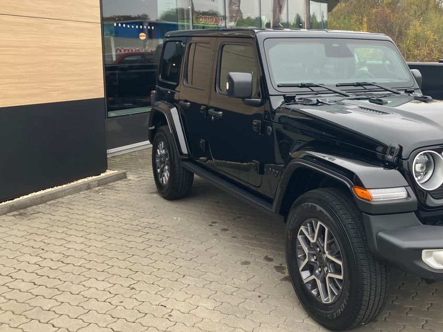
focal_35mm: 39
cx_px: 293
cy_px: 117
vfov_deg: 36.5
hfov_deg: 47.2
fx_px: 499
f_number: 1.8
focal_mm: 3.99
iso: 25
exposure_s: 1/125
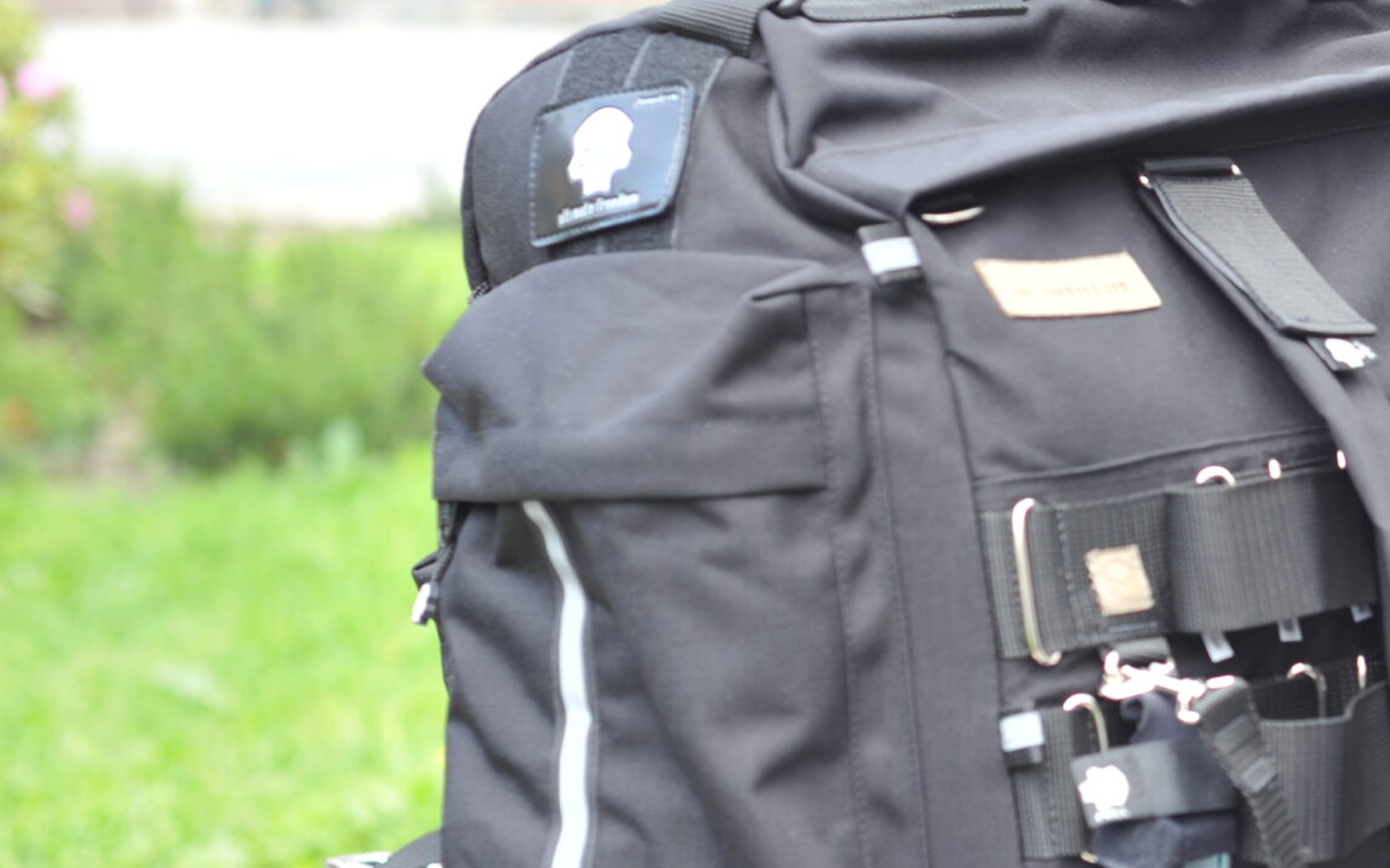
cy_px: 282
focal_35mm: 113
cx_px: 1525
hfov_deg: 17.8
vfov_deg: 11.6
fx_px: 4280
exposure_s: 1/125
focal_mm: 50
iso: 200
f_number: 3.5
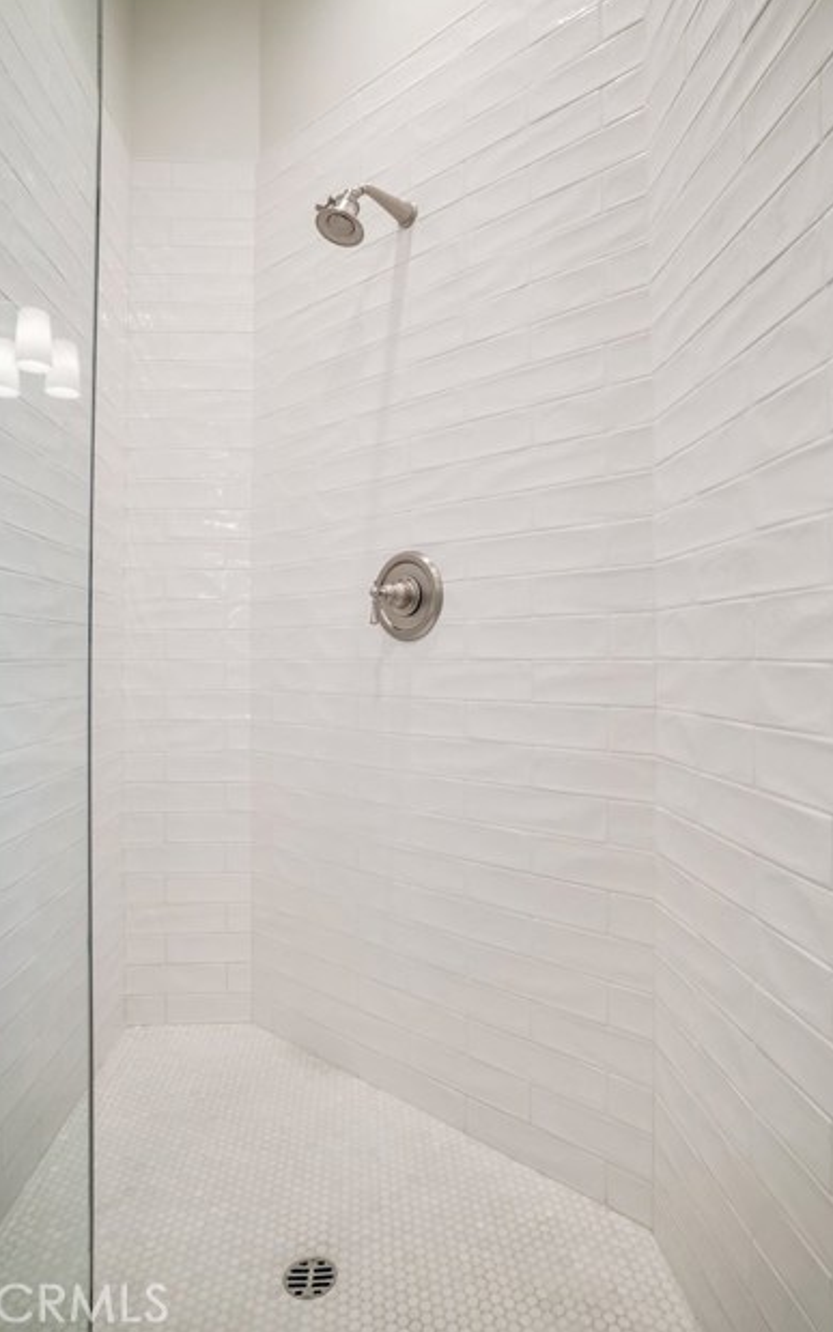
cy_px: 646
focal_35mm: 19
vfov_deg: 88.0
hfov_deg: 62.2
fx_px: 690
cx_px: 424
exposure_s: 1/25
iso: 125
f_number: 8
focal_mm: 18
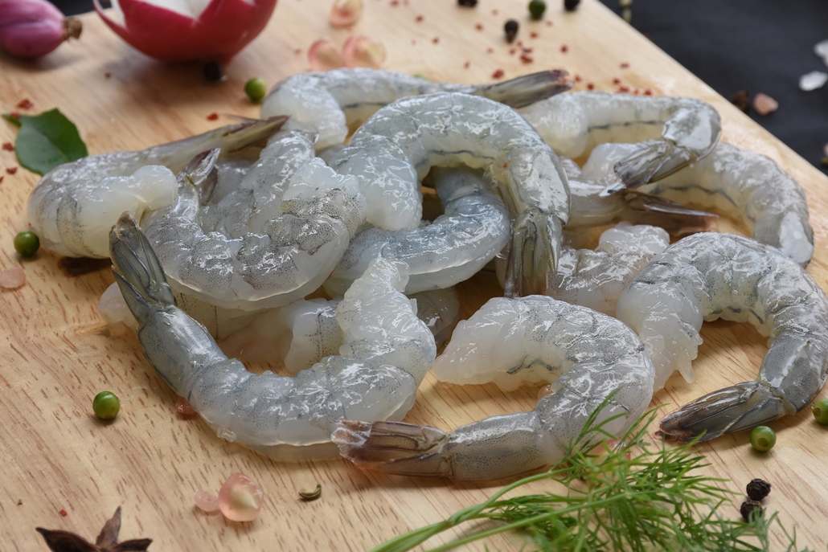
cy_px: 276
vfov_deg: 10.8
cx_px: 414
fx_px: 2933
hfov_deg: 16.1
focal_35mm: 128
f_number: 10
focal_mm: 85
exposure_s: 1/200
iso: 400
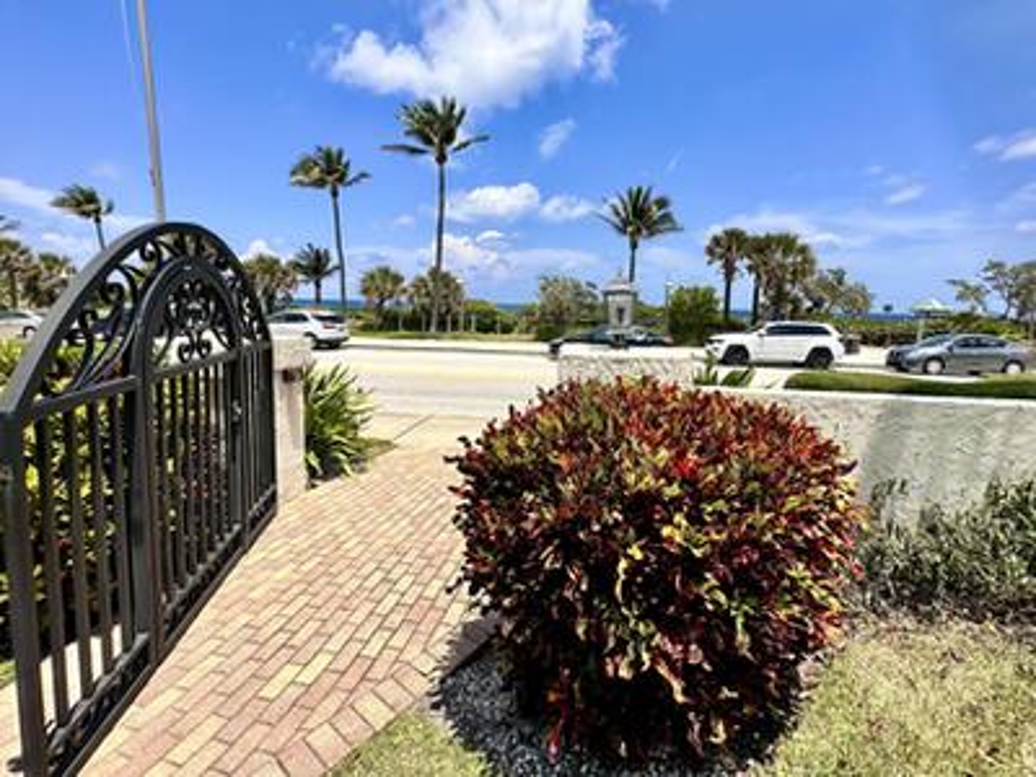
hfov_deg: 102.1
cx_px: 518
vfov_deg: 85.7
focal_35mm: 14
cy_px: 388
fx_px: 419
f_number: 2.2
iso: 50
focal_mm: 2.22
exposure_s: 1/3125
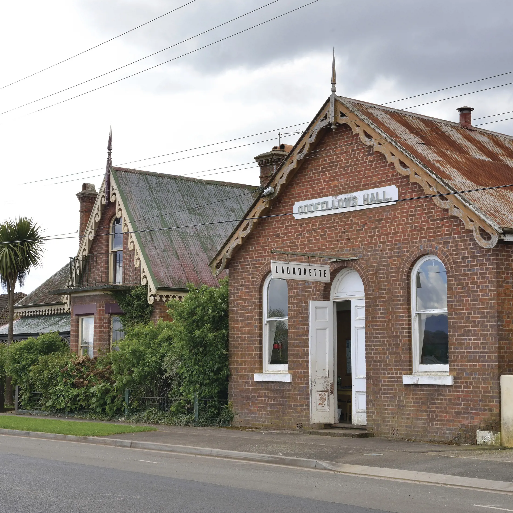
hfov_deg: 26.9
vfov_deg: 26.9
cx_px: 225
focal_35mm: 64
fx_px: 1073
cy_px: 256
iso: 640
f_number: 13
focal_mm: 50
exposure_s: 1/200
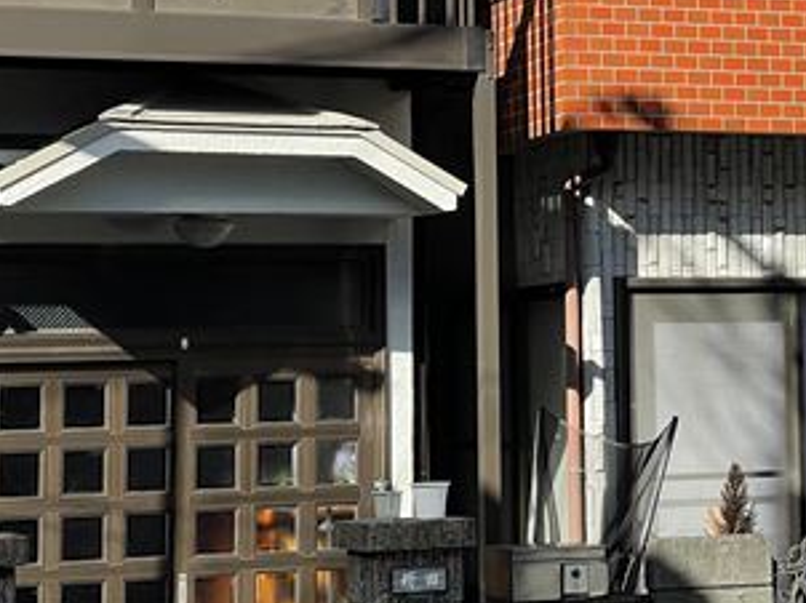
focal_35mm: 124
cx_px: 742
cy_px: 21
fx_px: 2885
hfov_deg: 15.7
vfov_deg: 11.8
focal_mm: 6
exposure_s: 1/1065
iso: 25
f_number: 2
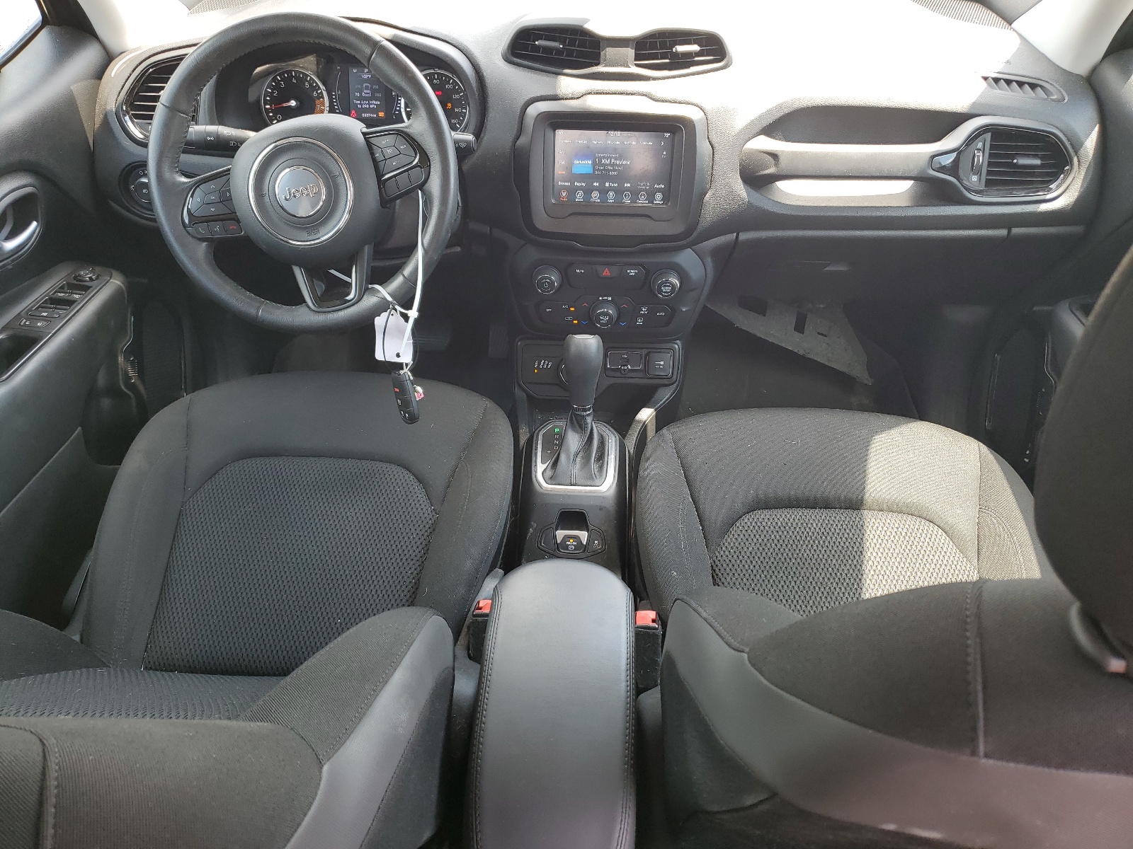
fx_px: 851
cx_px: 566
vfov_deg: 53.1
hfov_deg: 67.3
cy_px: 424
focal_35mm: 26
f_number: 1.5
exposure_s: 1/152
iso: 50
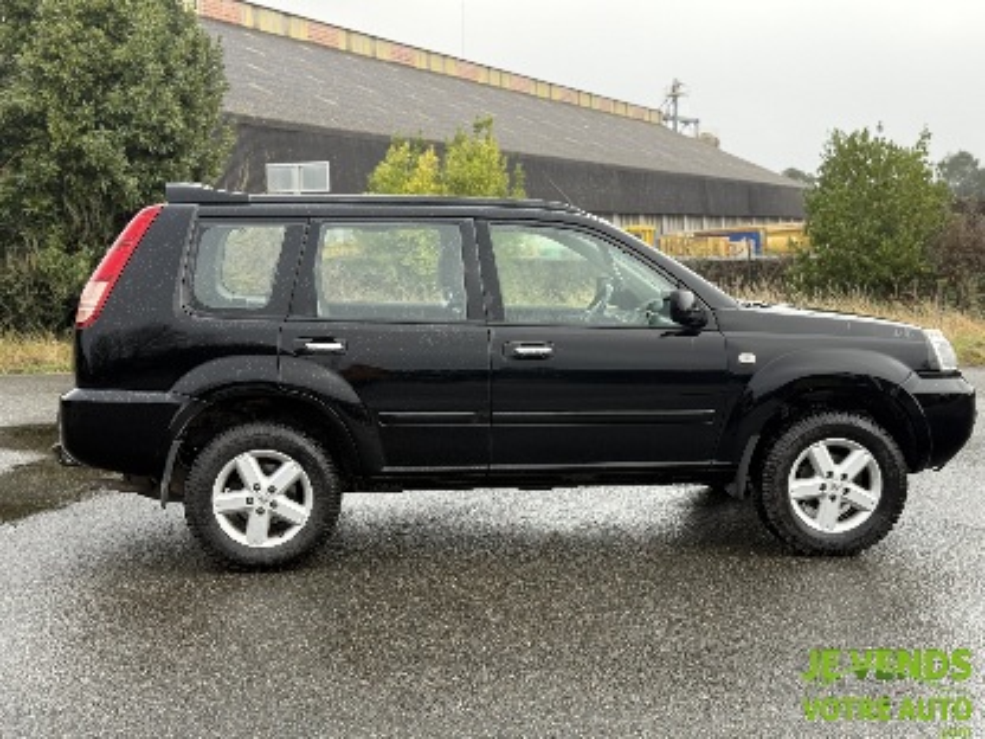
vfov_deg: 30.3
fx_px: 1366
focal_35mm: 48
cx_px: 492
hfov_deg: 39.7
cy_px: 370
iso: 80
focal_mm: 6.76
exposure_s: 1/327
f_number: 1.78
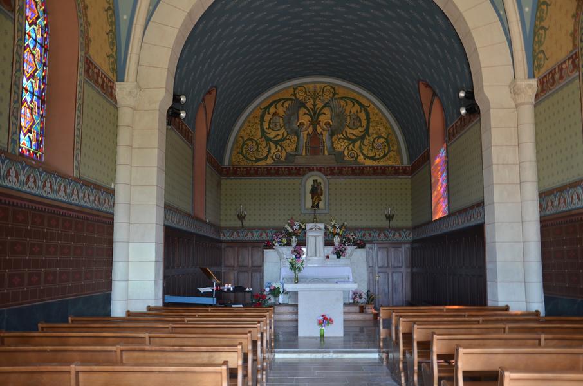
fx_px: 533
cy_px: 193
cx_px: 292
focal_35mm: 33
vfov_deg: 39.8
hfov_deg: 57.3
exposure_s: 1/6
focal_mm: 22
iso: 100
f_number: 3.8
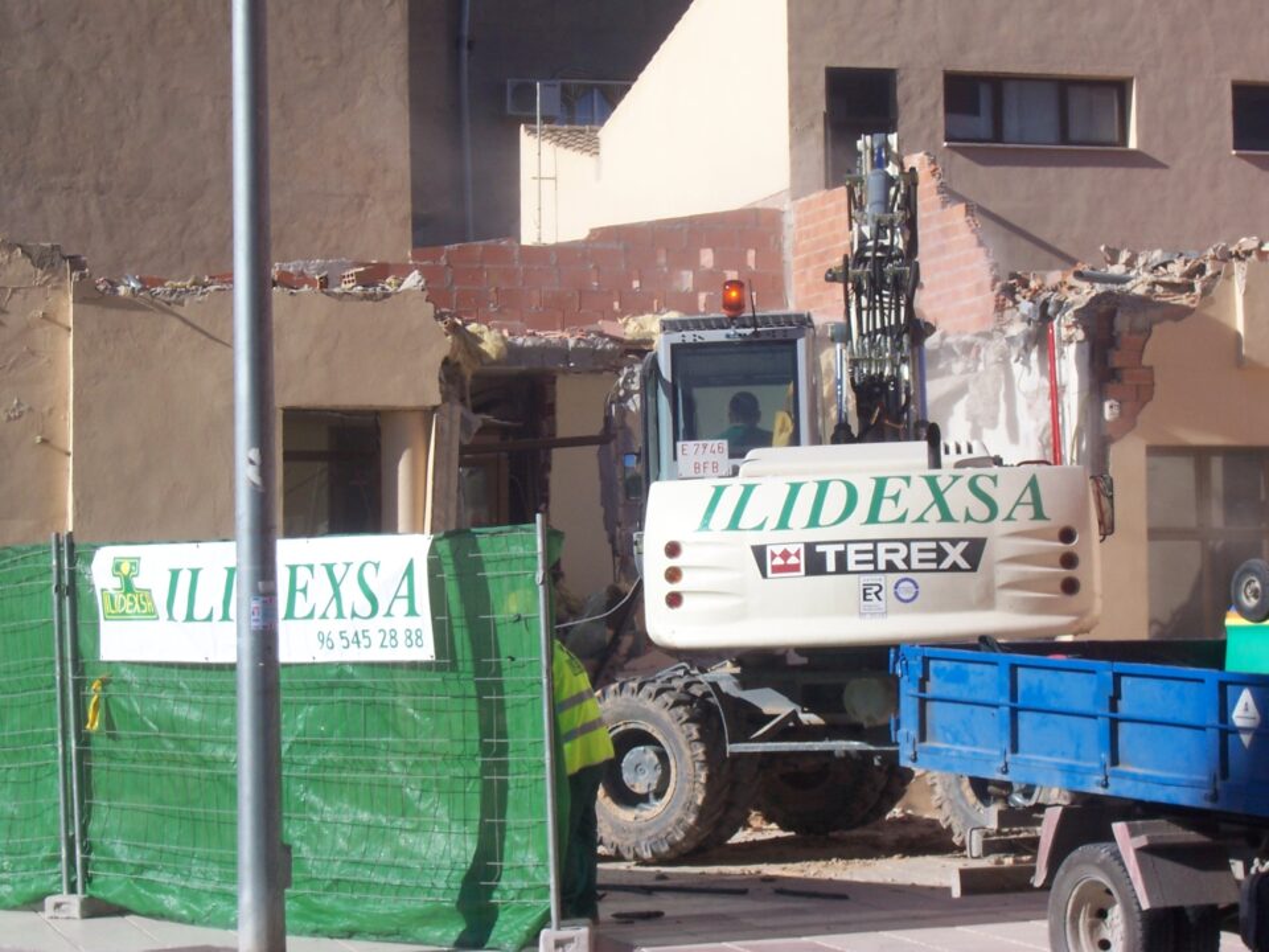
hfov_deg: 19.3
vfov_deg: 14.5
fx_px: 3739
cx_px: 634
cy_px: 476
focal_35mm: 102
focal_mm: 16.8
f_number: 9.5
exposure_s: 1/250
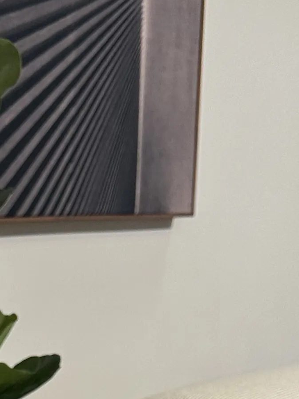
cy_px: 717
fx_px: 1244
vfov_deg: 15.6
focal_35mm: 108
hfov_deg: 13.0
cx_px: -139
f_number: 1.78
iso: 125
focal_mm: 6.86
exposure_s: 1/100
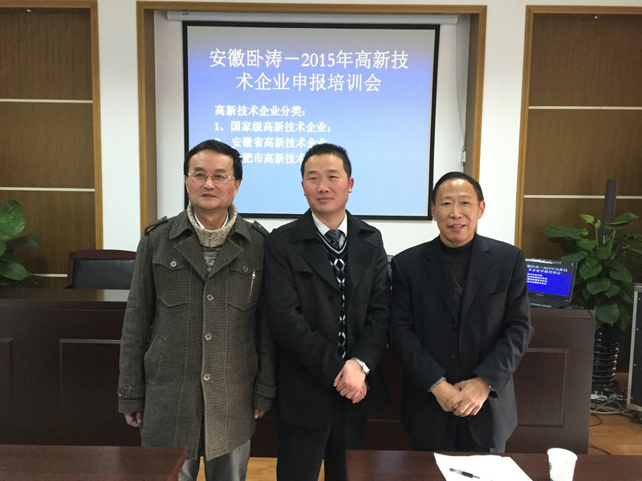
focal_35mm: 29
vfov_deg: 48.2
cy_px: 240
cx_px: 321
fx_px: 538
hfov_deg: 61.7
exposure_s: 1/25
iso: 250
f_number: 2.2
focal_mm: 4.15
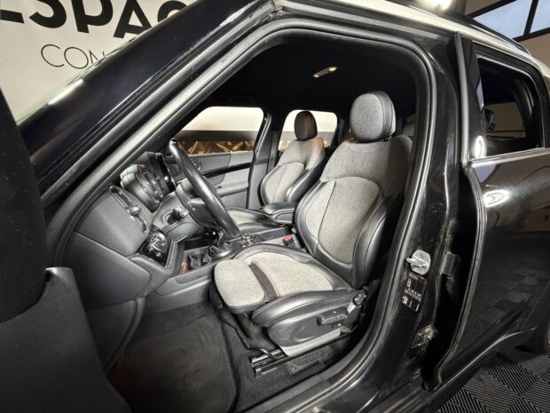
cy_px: 206
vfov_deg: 85.7
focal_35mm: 14
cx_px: 275
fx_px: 222
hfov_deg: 102.1
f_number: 2.2
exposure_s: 1/50
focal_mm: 2.22
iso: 1000
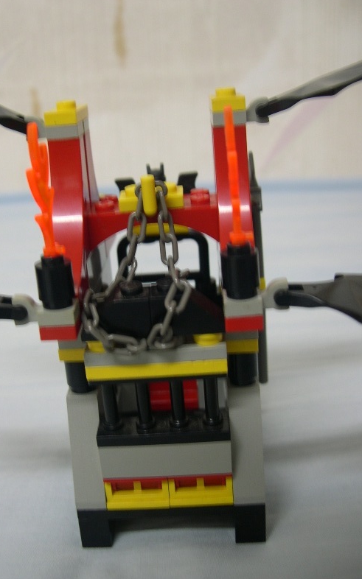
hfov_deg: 31.1
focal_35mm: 41
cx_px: 142
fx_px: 647
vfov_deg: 48.2
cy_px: 292
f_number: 2.8
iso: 100
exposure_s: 1/11.5
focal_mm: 8
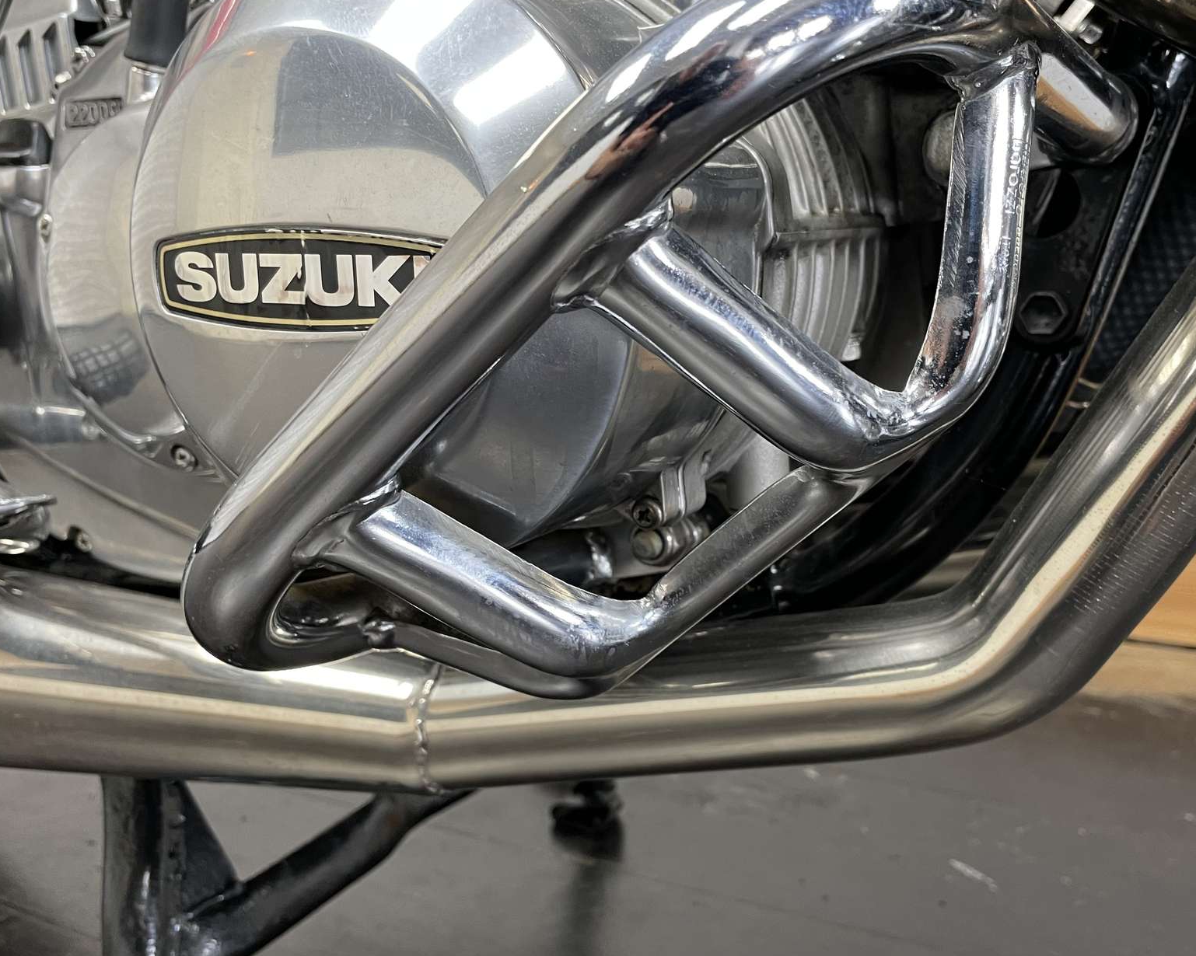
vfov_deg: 44.5
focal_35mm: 33
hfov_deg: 54.0
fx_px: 1168
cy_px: 477
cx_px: 698
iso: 125
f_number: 1.6
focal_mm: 4.2
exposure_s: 1/50
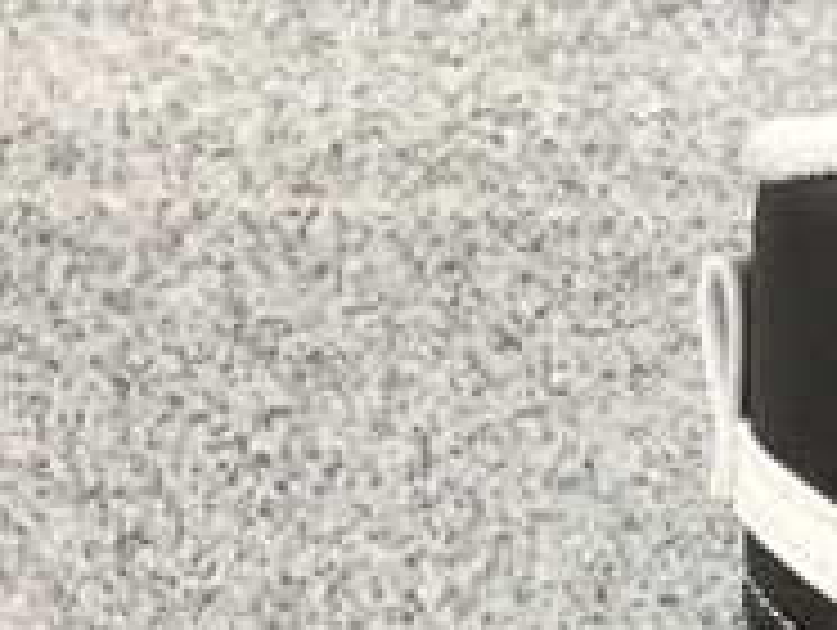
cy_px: 1159
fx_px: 3632
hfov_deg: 11.1
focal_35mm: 150
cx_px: 2007
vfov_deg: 9.4
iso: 50
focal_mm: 3.3
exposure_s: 1/100
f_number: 2.4
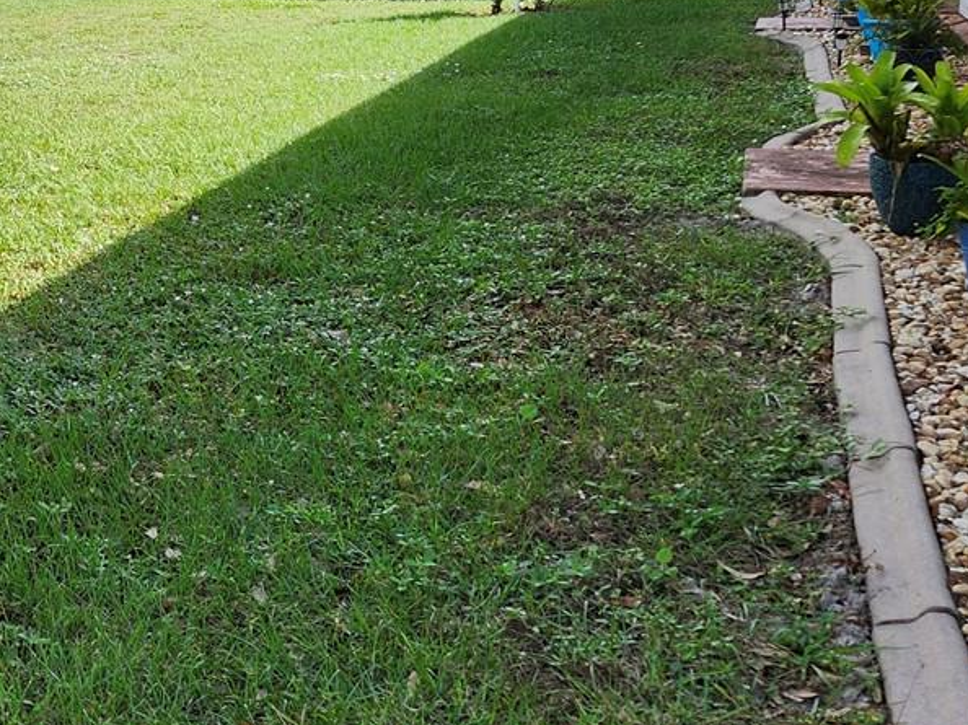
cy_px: 187
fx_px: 1733
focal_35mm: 62
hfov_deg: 29.4
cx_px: 24
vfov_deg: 23.4
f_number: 1.8
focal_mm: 5.54
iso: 25
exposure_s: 1/1297
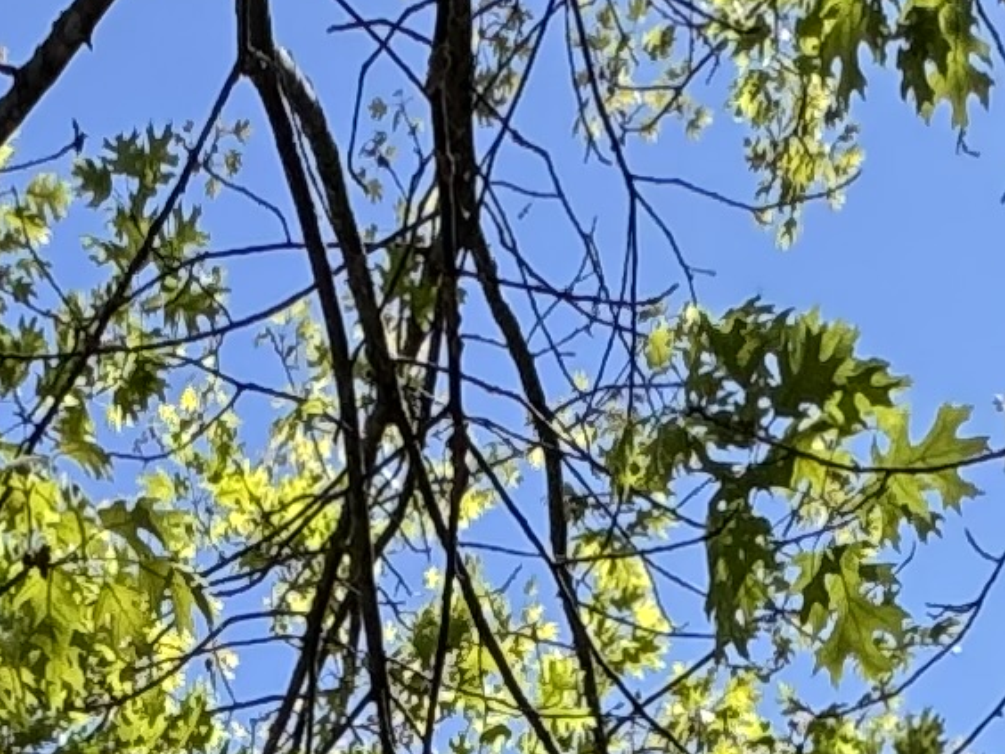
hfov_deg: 19.4
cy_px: 2642
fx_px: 2903
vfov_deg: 9.3
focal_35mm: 100
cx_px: 192
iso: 50
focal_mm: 2.22
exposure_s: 1/641
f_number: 2.2
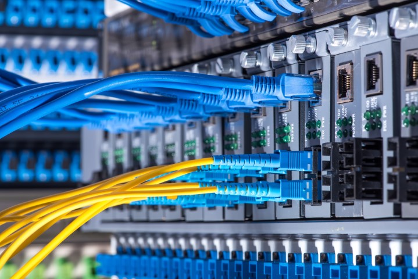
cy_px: 140
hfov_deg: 19.4
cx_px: 209
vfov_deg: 13.1
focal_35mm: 105
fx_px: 1220
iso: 125
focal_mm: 105
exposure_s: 1/200
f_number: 14
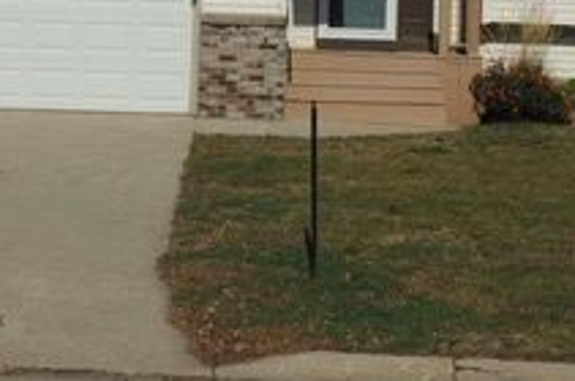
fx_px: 1850
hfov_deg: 17.6
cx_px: 155
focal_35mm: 116
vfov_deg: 11.7
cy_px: 56
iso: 100
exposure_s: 1/1600
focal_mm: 8.3
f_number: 5.5
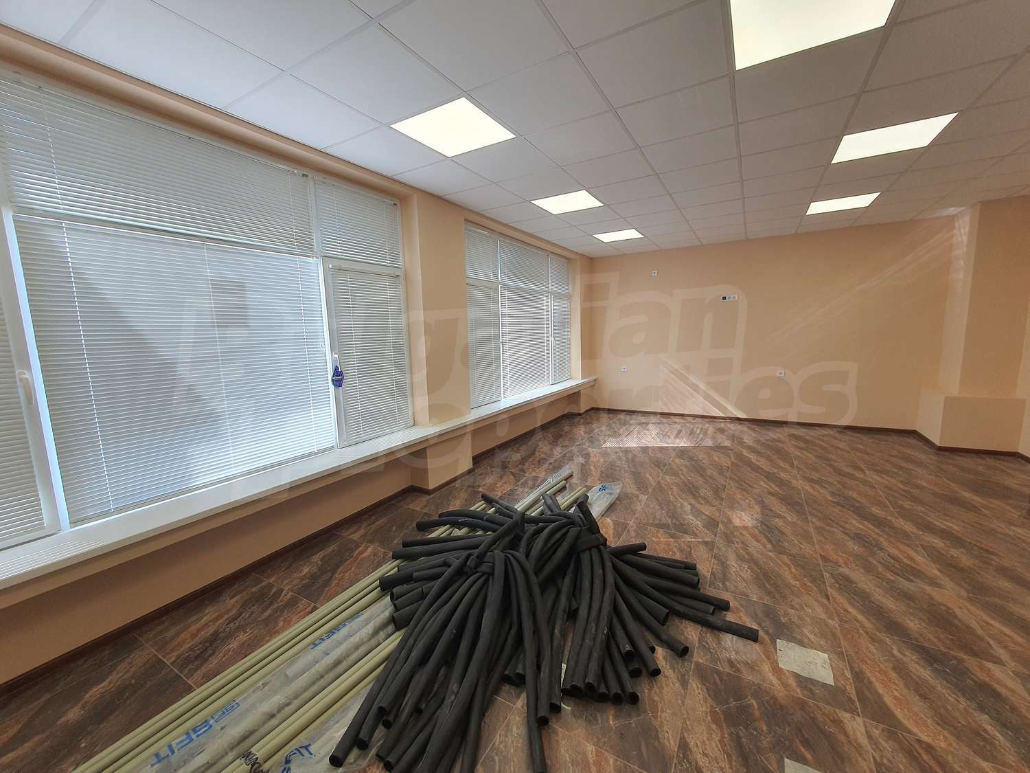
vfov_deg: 89.9
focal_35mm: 13
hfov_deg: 106.2
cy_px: 386
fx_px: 387
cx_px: 515
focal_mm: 1.8
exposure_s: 1/100
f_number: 2.2
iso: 50
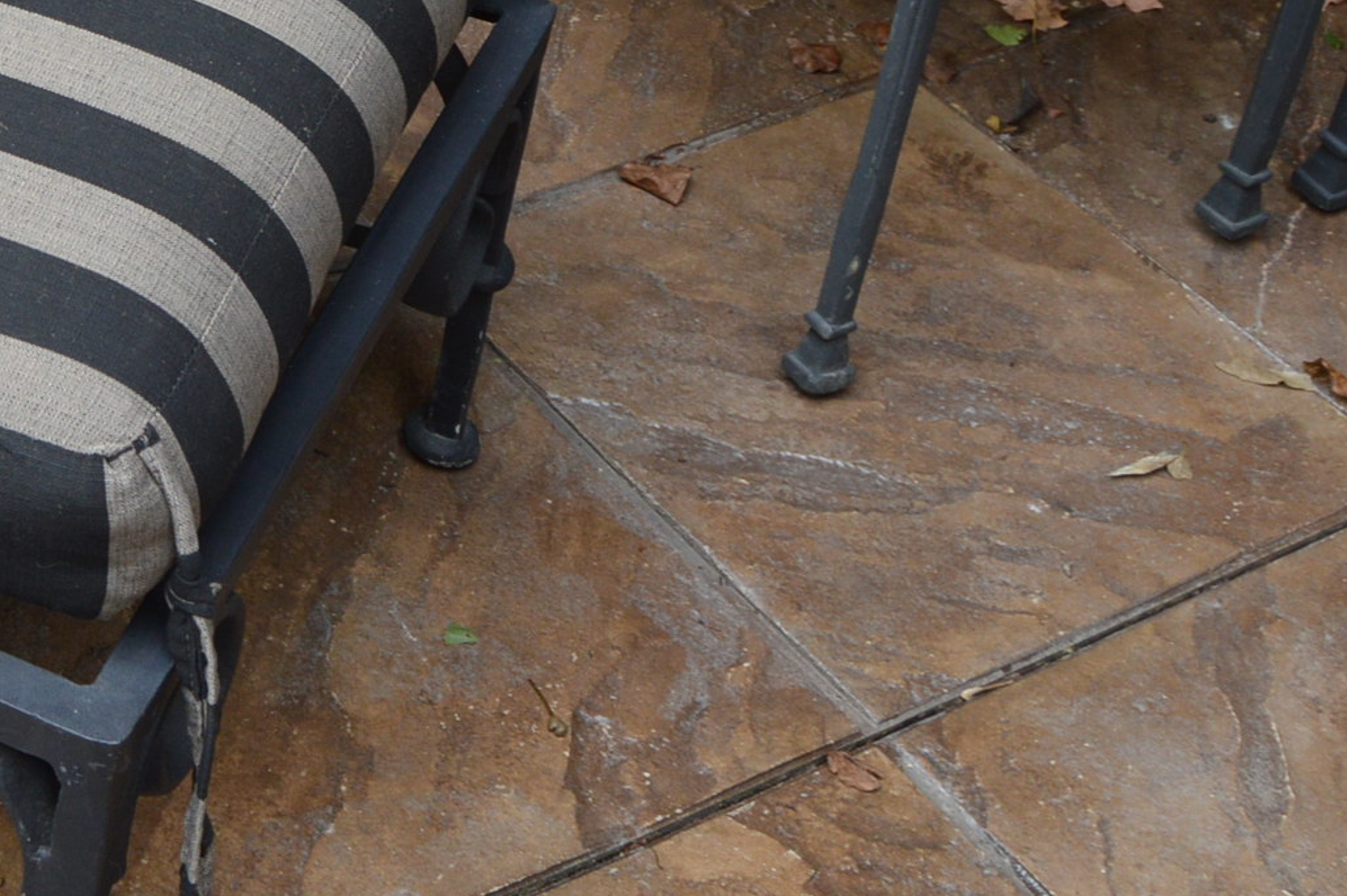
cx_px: -388
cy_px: -169
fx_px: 2954
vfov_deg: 16.6
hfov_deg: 22.9
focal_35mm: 79
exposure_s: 1/125
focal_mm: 18
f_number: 5.6
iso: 400
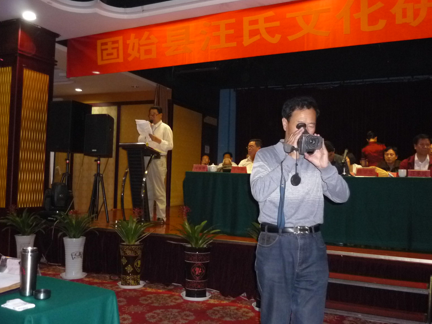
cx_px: 214
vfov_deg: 41.8
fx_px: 424
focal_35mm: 34
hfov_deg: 54.0
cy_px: 164
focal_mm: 5.5
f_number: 2.8
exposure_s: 1/30
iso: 500
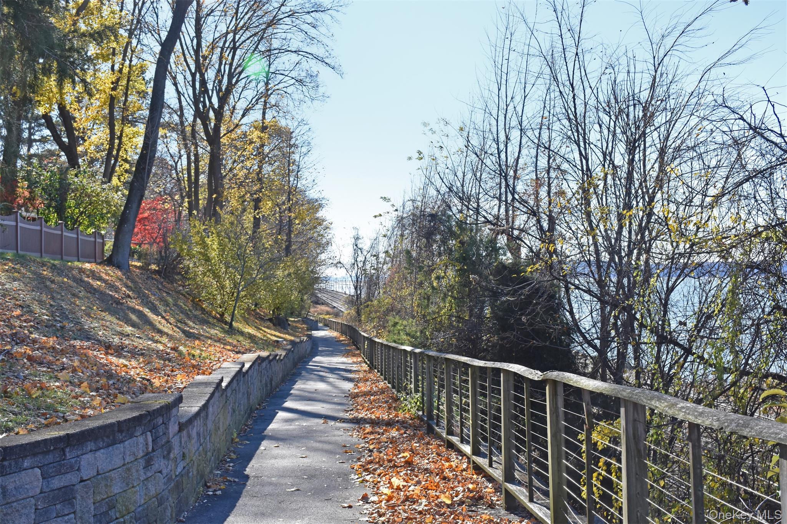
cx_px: 394
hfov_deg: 47.9
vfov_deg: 33.0
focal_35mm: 40
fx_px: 885
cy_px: 262
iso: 640
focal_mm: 27
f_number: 11
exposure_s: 1/250
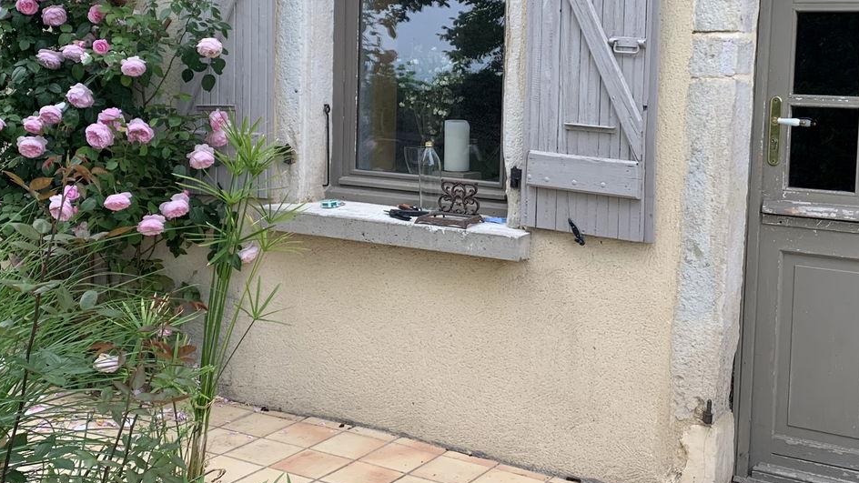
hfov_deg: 42.8
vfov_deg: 24.8
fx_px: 1093
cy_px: 153
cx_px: 500
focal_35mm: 48
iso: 50
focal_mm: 4.25
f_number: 1.8
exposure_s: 1/121
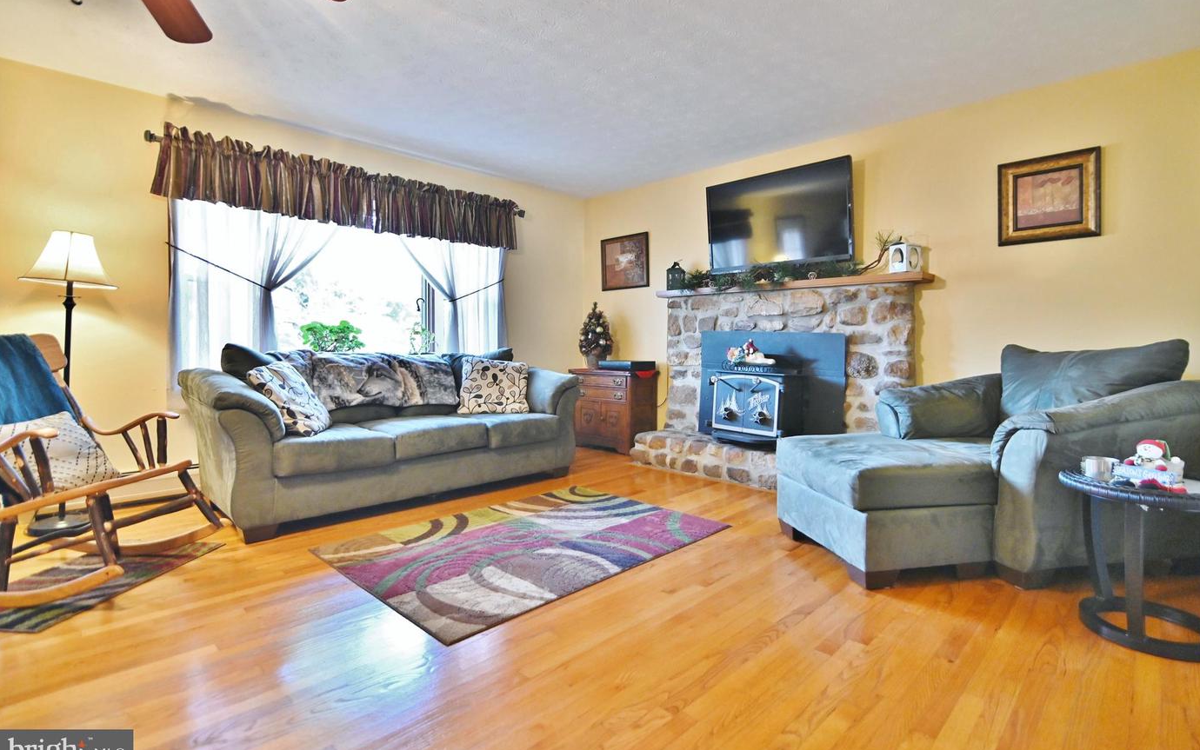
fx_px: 556
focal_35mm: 17
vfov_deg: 68.0
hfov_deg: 94.3
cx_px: 624
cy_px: 357
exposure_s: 1/125
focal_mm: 16
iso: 2200
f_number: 2.8
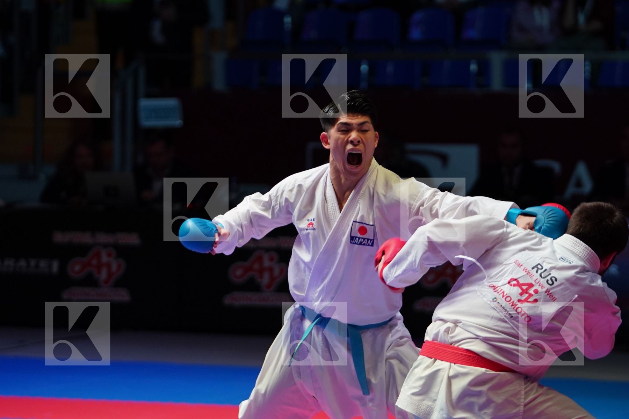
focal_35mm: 202
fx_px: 3529
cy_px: 210
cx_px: 314
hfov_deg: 10.2
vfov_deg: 6.8
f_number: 2.8
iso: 1600
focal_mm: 135
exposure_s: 1/1000
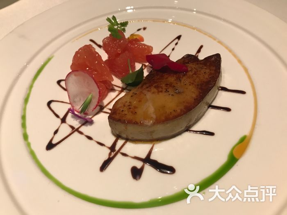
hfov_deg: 63.4
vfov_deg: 49.7
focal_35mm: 28
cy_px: 108
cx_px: 144
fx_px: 232
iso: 40
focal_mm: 3.99
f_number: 1.8
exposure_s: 1/17
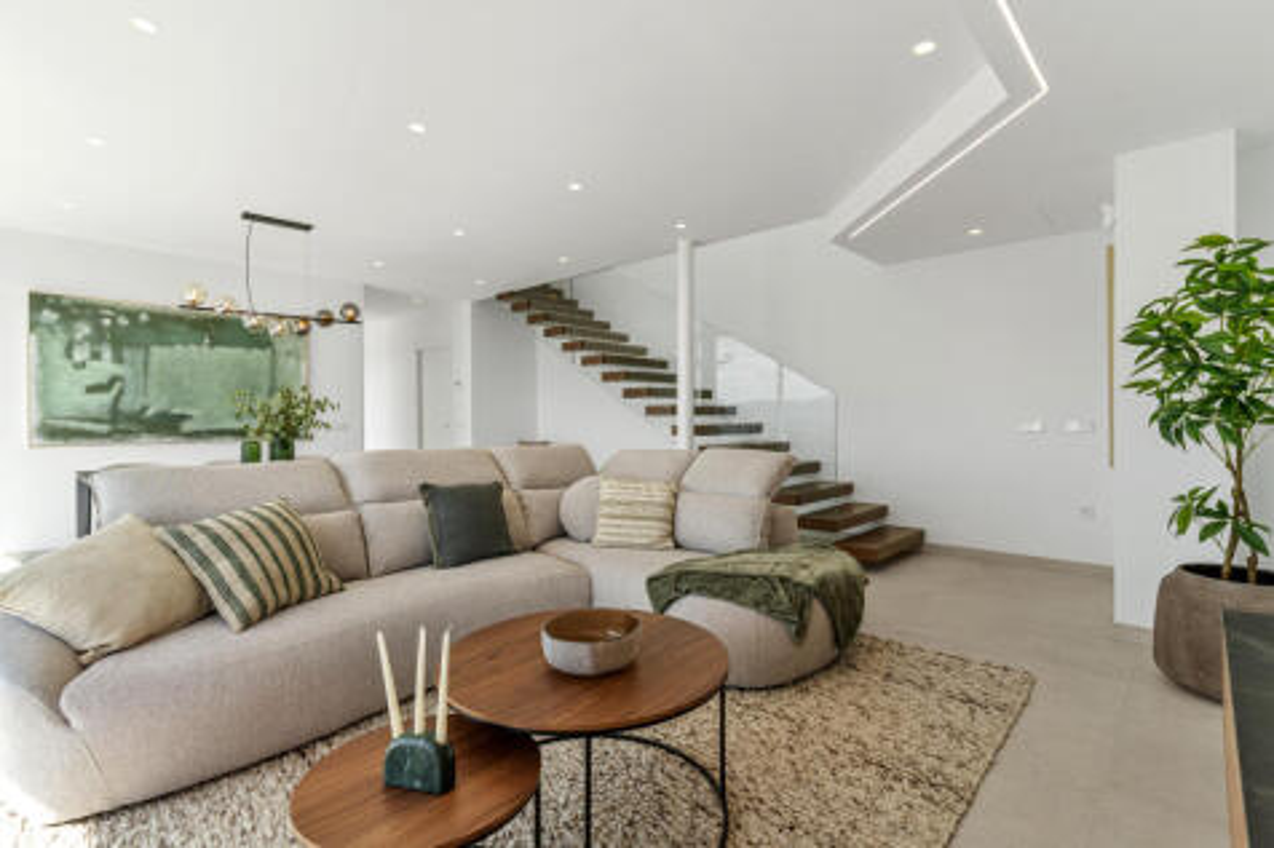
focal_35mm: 17
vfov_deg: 70.4
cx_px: 637
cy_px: 424
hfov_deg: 93.3
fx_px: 601
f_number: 11
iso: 50
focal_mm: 17
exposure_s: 1/13
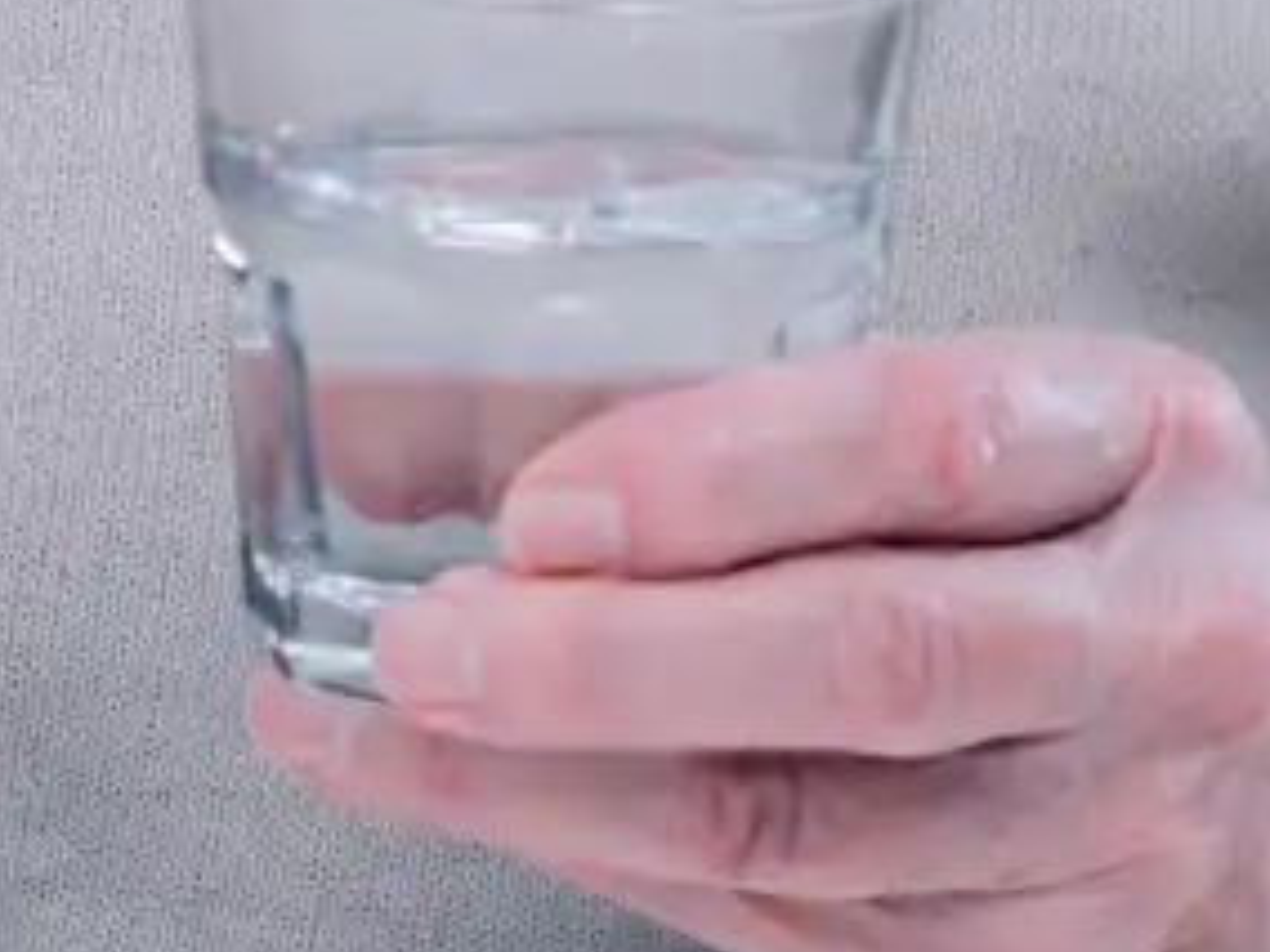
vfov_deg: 4.5
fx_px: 11924
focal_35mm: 325
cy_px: -892
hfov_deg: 5.8
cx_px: -1874
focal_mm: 50
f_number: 6.3
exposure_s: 1/160
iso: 100
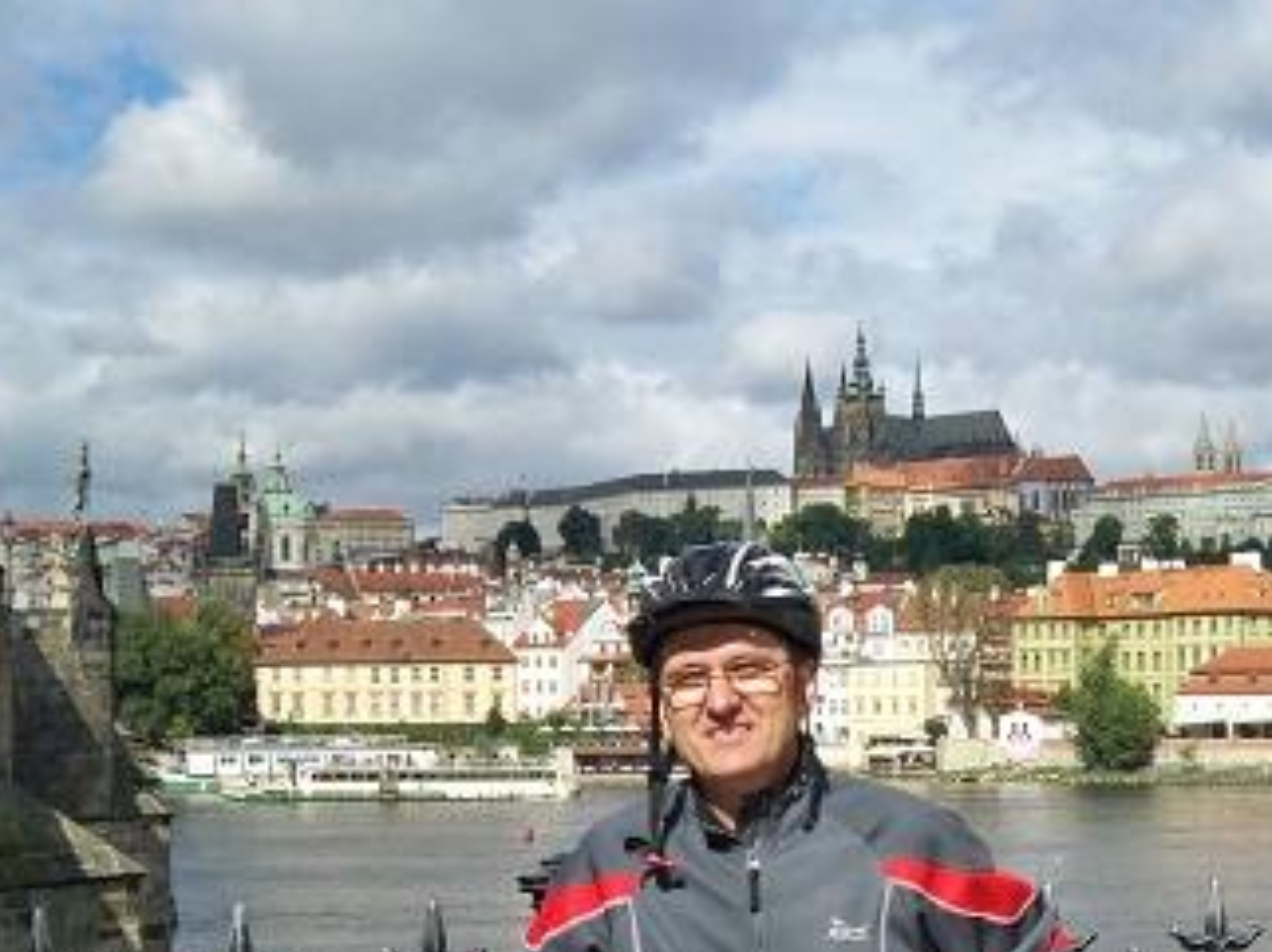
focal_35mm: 69
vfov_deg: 21.1
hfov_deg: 28.0
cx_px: 830
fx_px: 2534
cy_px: 699
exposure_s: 1/250
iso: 80
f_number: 8.6
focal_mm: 7.9
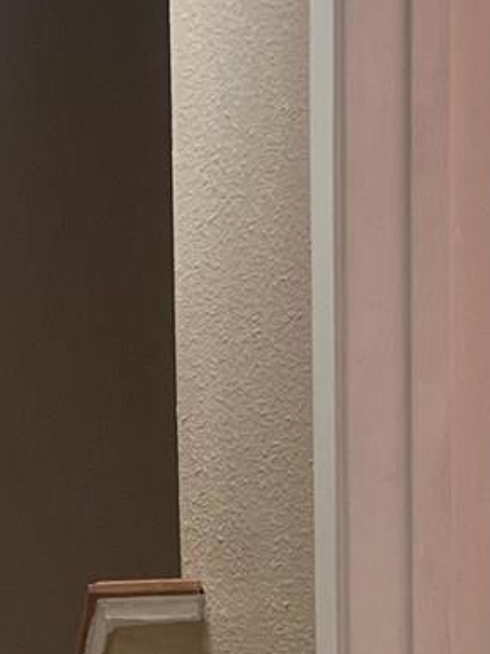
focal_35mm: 156
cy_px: 543
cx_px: -175
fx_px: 2944
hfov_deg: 9.3
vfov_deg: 12.6
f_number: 1.5
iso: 80
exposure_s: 1/60
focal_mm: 5.7
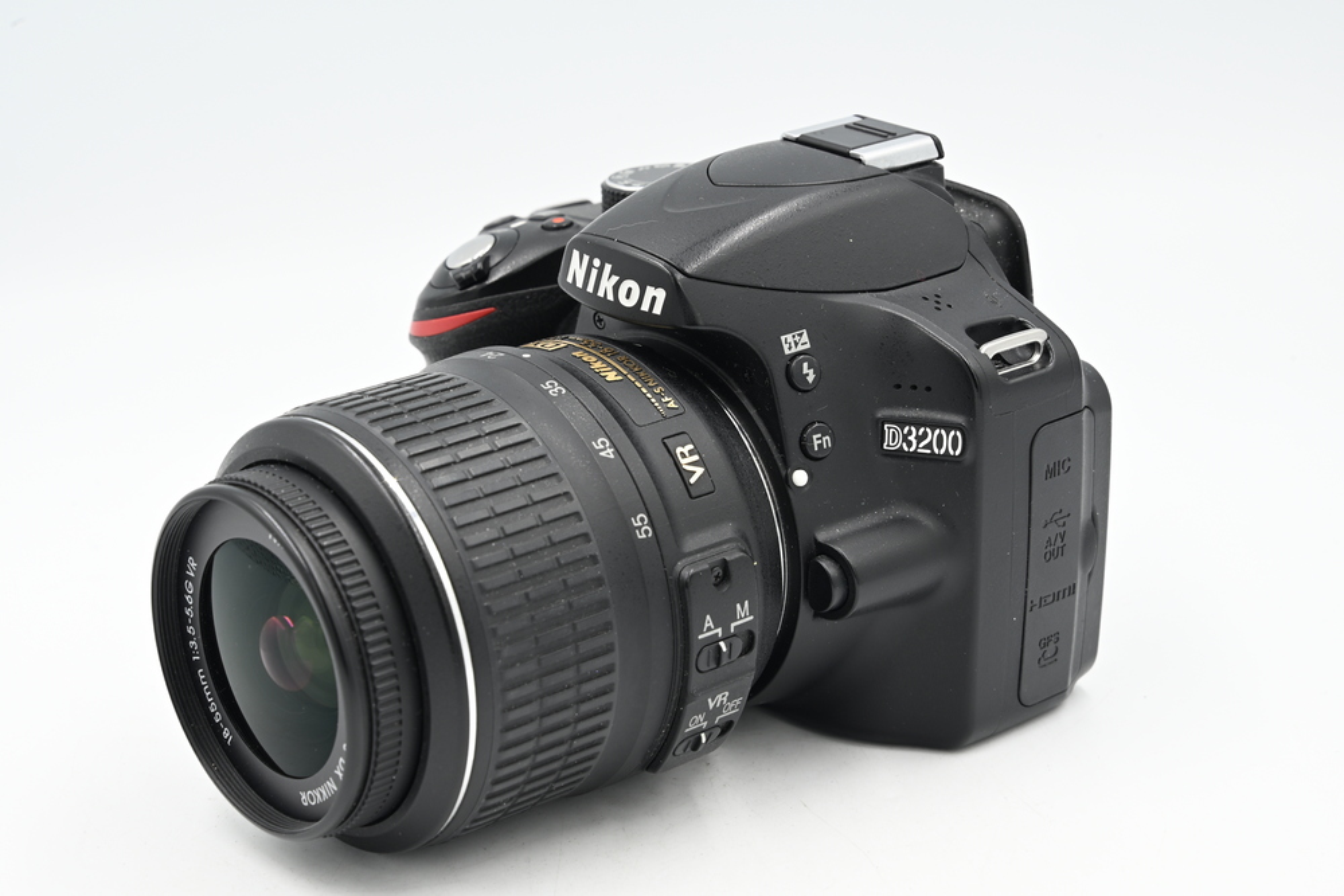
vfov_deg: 18.2
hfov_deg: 27.0
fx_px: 2800
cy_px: 448
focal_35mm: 75
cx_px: 672
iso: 200
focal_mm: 75
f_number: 14
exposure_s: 1/20
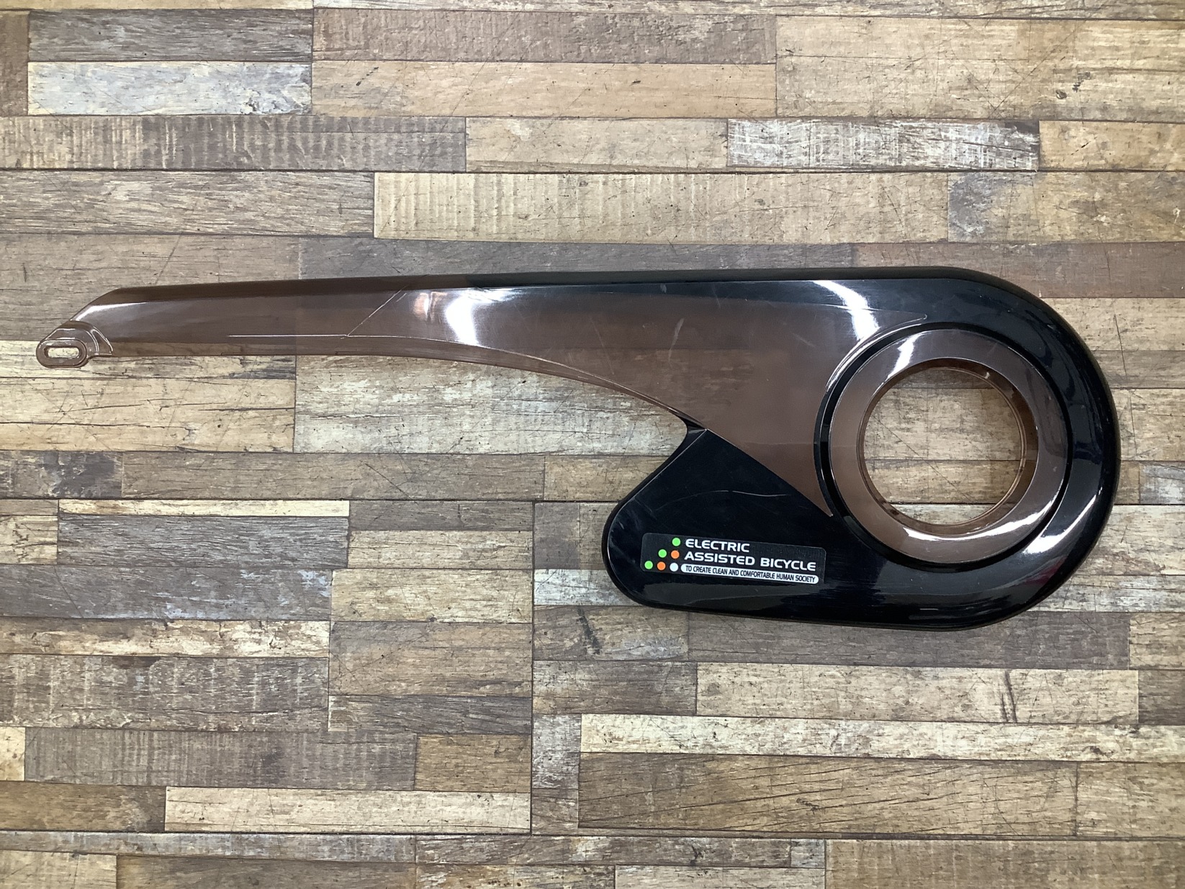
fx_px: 1061
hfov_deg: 58.3
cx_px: 592
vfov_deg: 45.5
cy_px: 444
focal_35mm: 31
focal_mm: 3.3
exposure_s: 1/60
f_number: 2.4
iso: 125
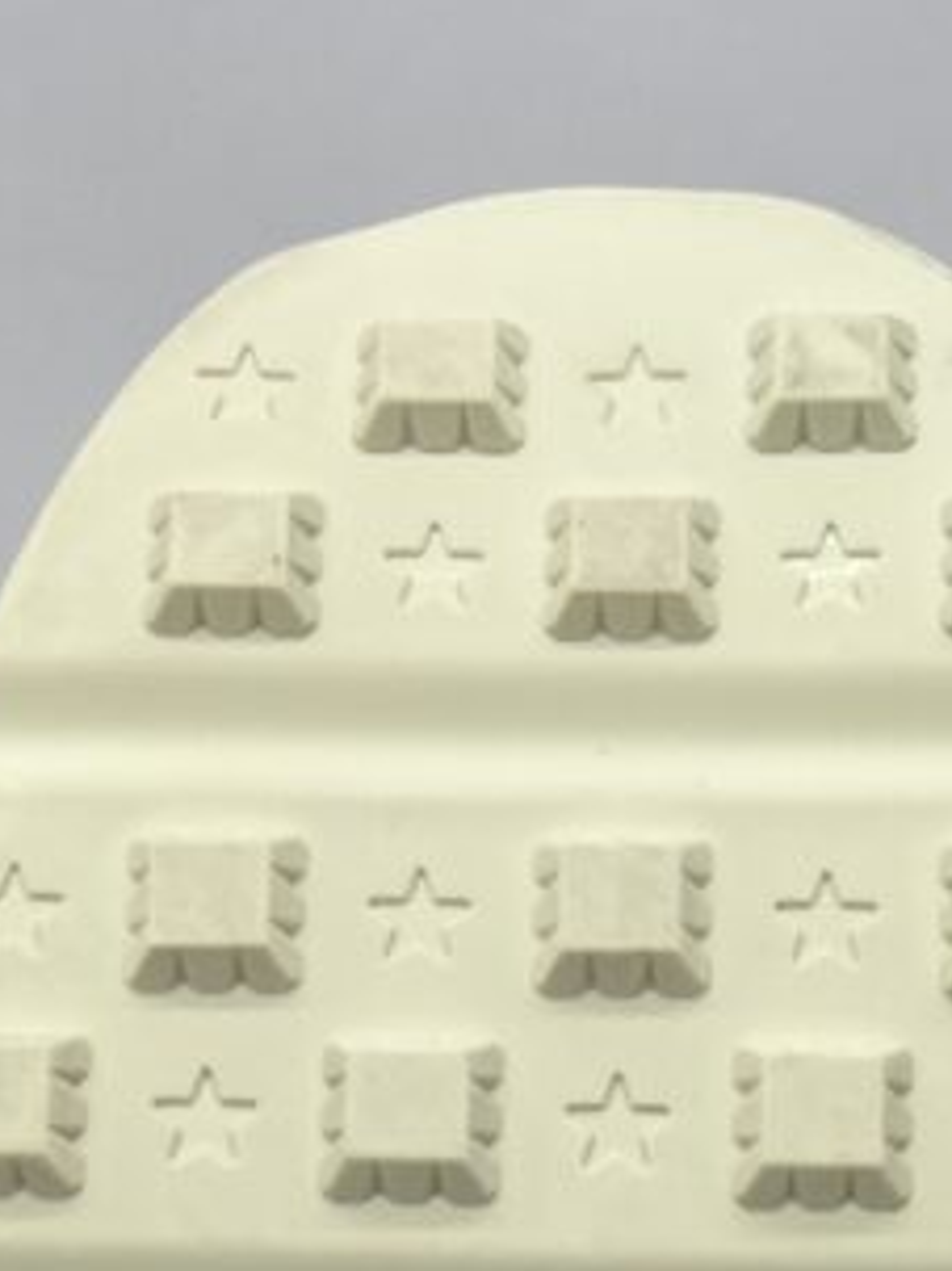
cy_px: 2064
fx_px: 3229
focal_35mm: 88
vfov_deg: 18.8
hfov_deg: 16.6
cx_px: 759
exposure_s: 1/318
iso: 50
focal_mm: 5.7
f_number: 1.5
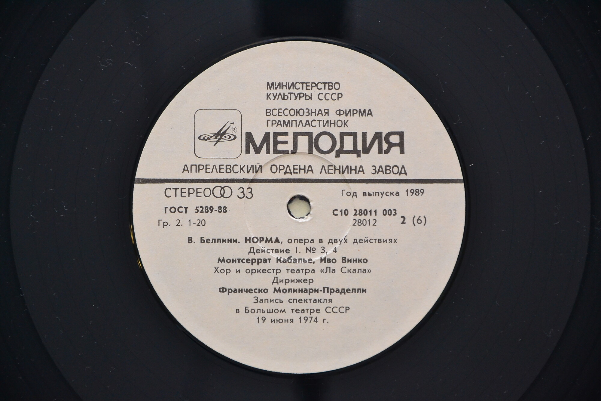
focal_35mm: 158
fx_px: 2629
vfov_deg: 8.7
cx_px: 300
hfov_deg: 13.0
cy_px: 200
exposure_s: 1/200
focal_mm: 105
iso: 1600
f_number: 7.1
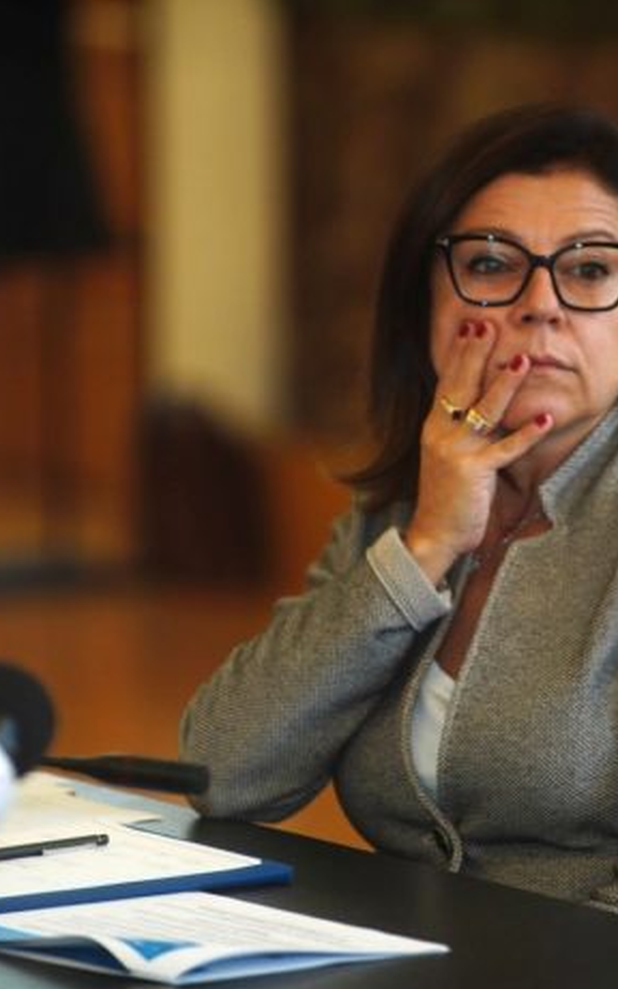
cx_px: 479
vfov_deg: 6.7
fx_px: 8388
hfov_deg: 4.2
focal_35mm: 311
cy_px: 496
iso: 1600
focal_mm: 202.1
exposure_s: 1/100
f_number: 4
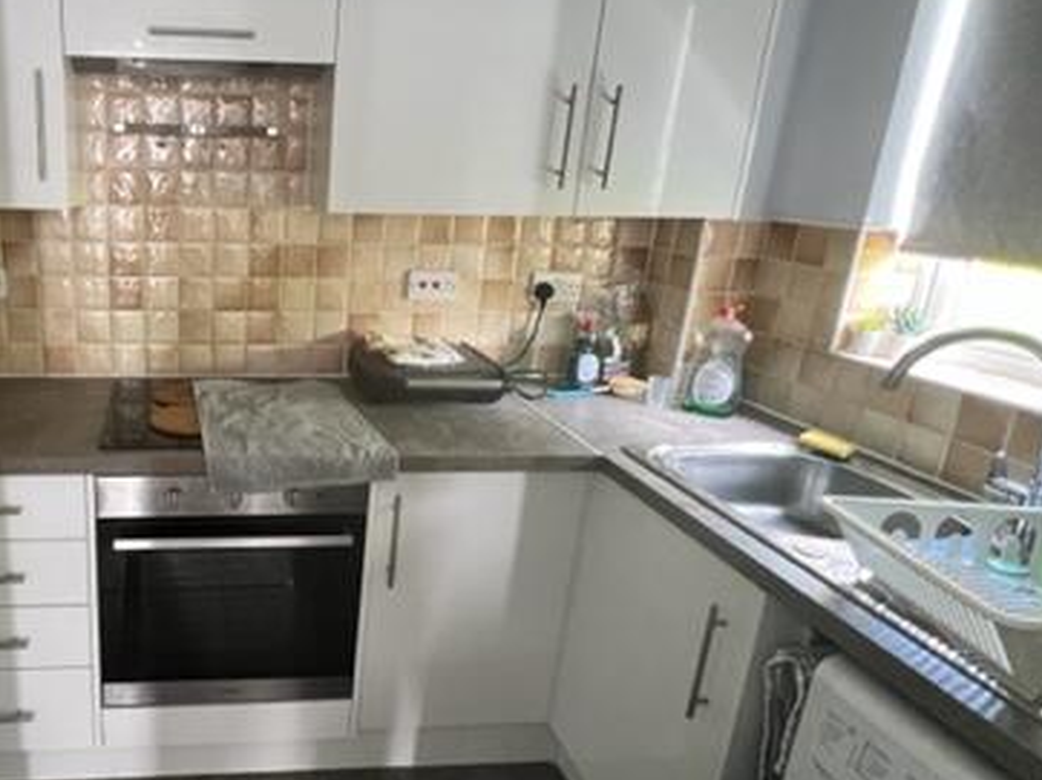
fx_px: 692
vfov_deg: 58.8
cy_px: 377
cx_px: 225
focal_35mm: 23
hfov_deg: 67.7
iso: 320
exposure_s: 1/60
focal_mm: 1.57
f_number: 1.8
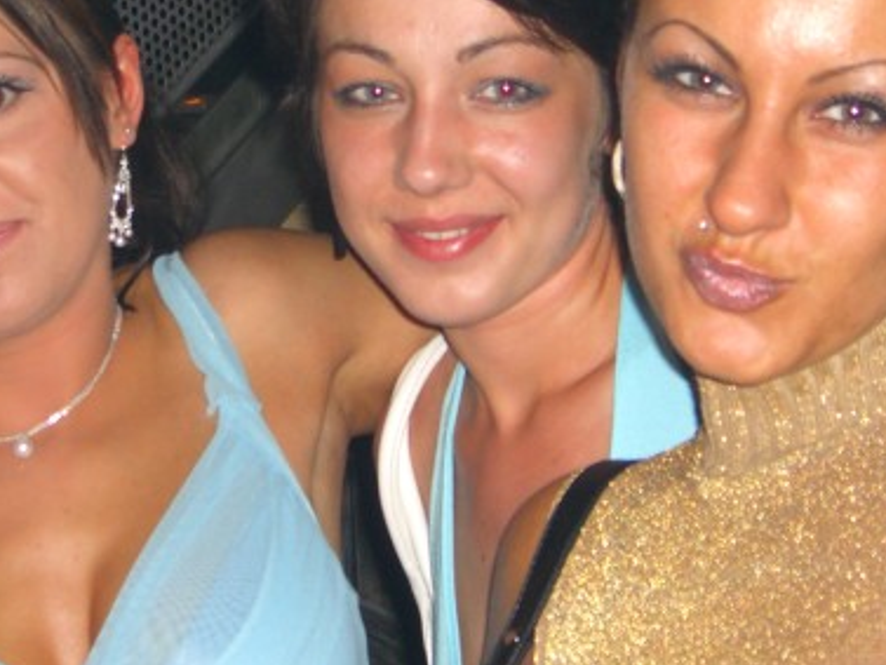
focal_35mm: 121
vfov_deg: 12.3
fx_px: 3098
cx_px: 327
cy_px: 289
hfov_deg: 16.3
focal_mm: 11.8
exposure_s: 1/60
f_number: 3.6
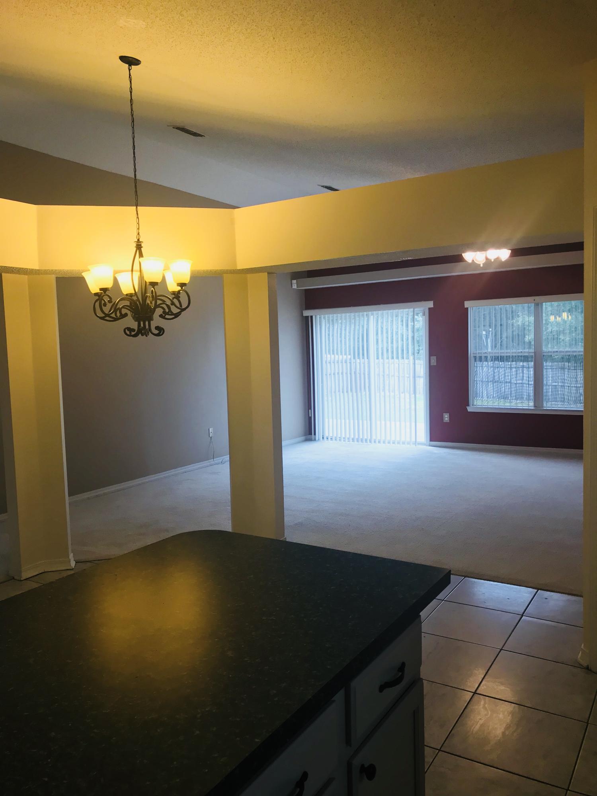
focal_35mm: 28
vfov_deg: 63.4
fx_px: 644
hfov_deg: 49.7
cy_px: 398
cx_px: 298
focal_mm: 3.99
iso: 25
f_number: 1.8
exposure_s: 1/40
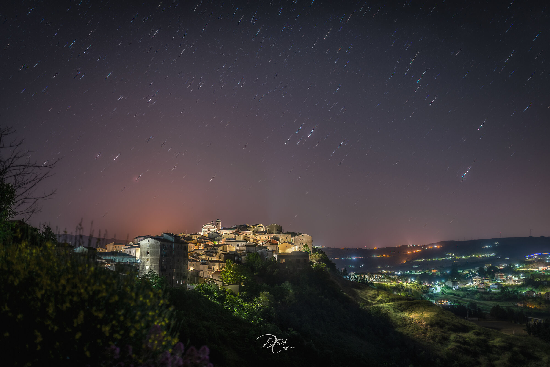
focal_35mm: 35
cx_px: 275
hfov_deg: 54.4
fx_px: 535
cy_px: 184
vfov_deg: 37.9
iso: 64
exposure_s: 4
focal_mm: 35
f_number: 10
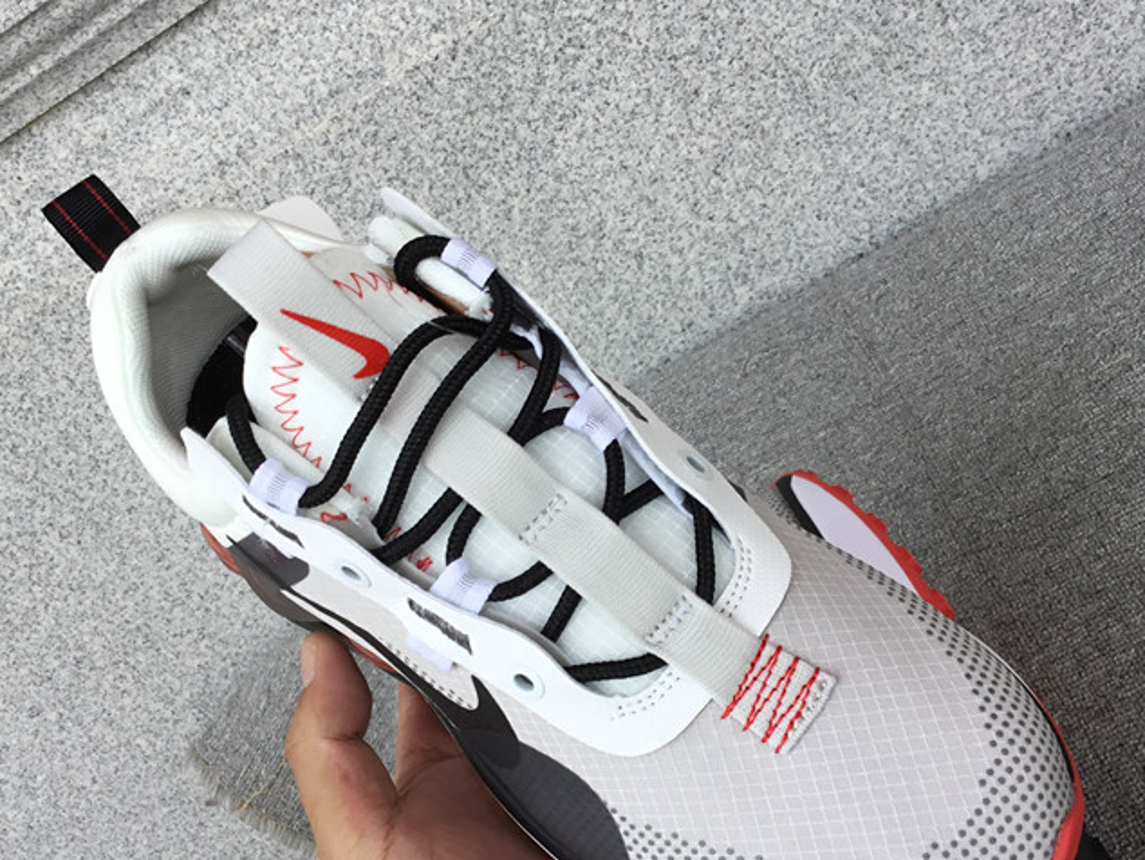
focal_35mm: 44
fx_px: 1456
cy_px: 507
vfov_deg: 32.8
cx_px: 572
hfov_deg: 42.9
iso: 25
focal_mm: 3.3
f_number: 2.4
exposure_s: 1/281
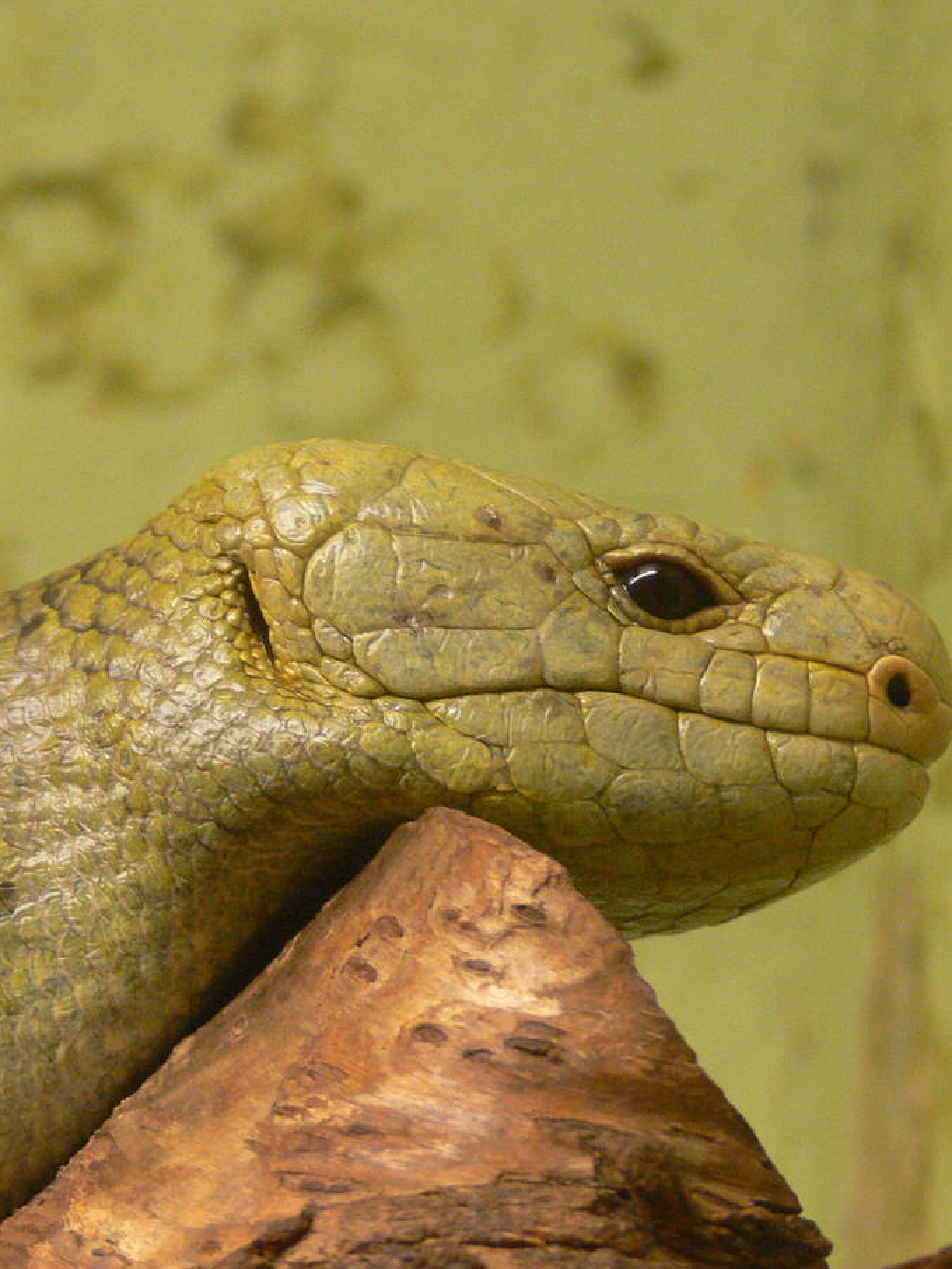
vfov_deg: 8.0
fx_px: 9126
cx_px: 337
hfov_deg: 6.0
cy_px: 661
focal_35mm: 249
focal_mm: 29.9
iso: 200
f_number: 3.6
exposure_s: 1/15
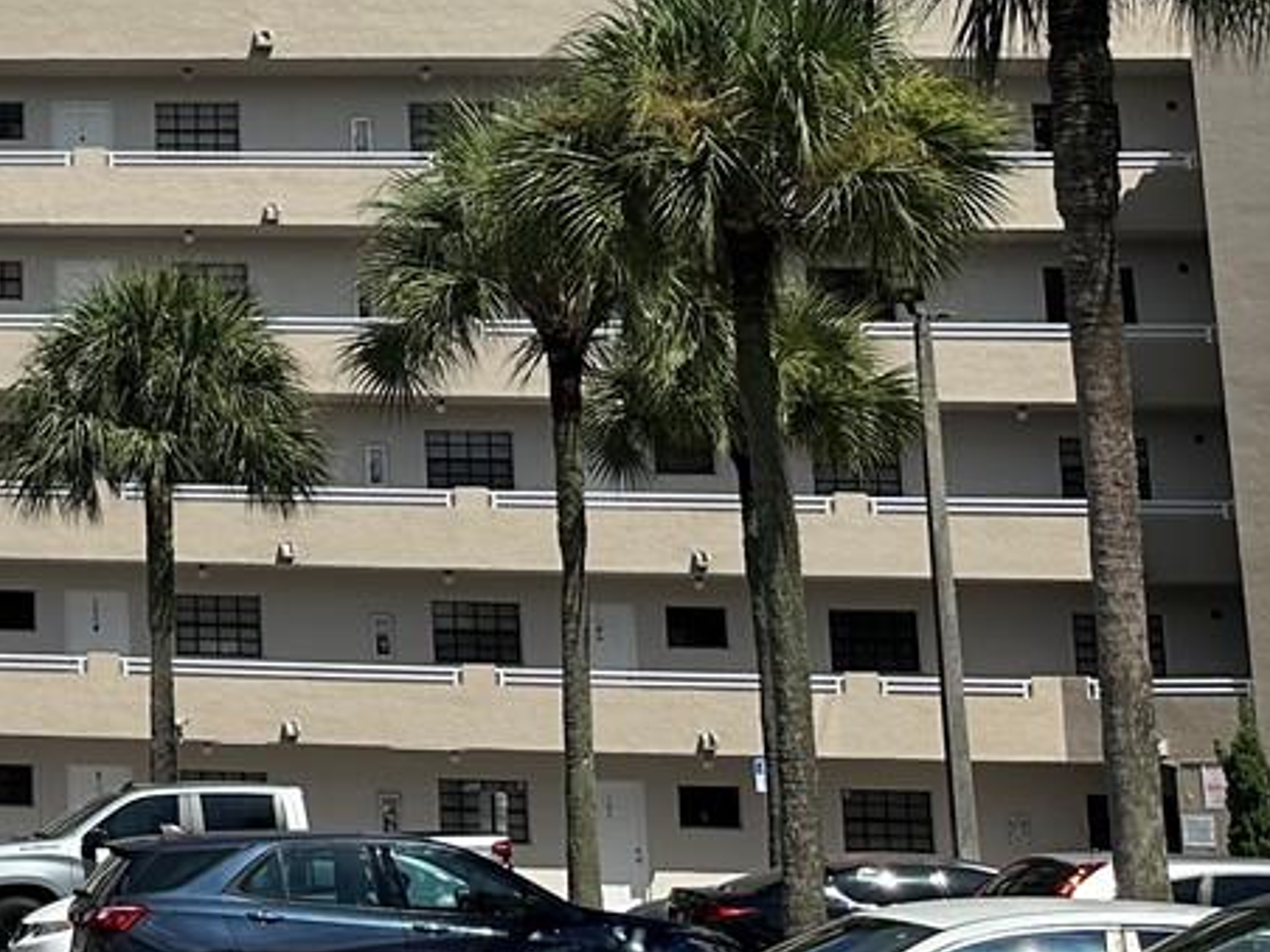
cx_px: -542
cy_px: 98
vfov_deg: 17.1
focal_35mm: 85
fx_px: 3119
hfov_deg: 20.3
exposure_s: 1/8929
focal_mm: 6.86
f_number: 1.78
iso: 80
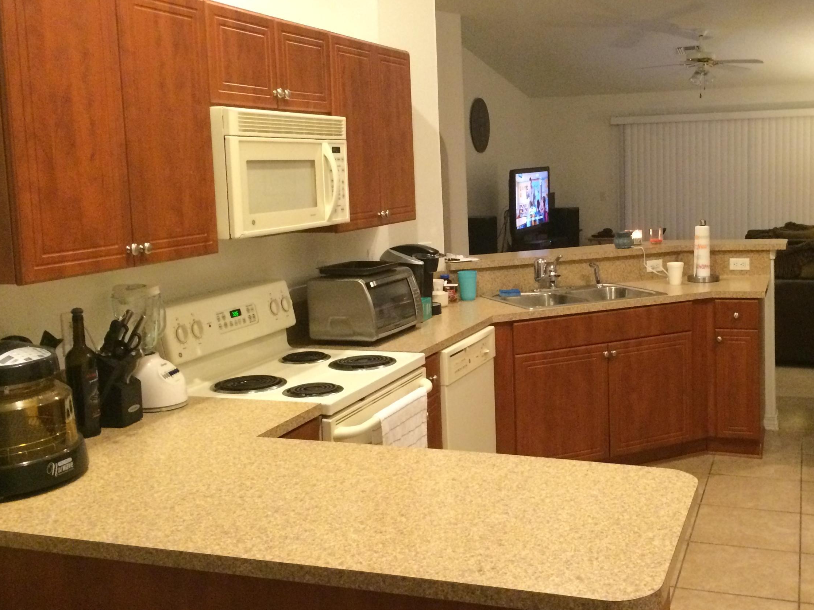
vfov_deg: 36.8
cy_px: 273
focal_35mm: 39
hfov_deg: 47.5
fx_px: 917
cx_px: 505
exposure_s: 1/20
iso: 320
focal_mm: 4.15
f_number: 2.2
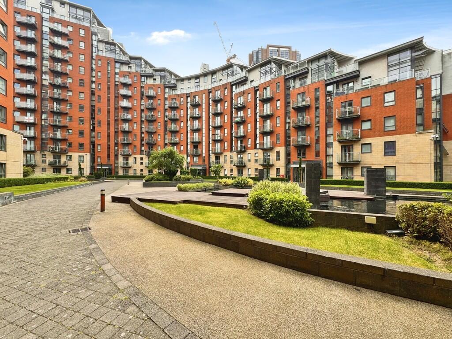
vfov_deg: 85.7
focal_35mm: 14
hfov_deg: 102.0
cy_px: 170
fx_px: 183
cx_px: 226
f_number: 2.2
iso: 40
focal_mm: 2.22
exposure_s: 1/343
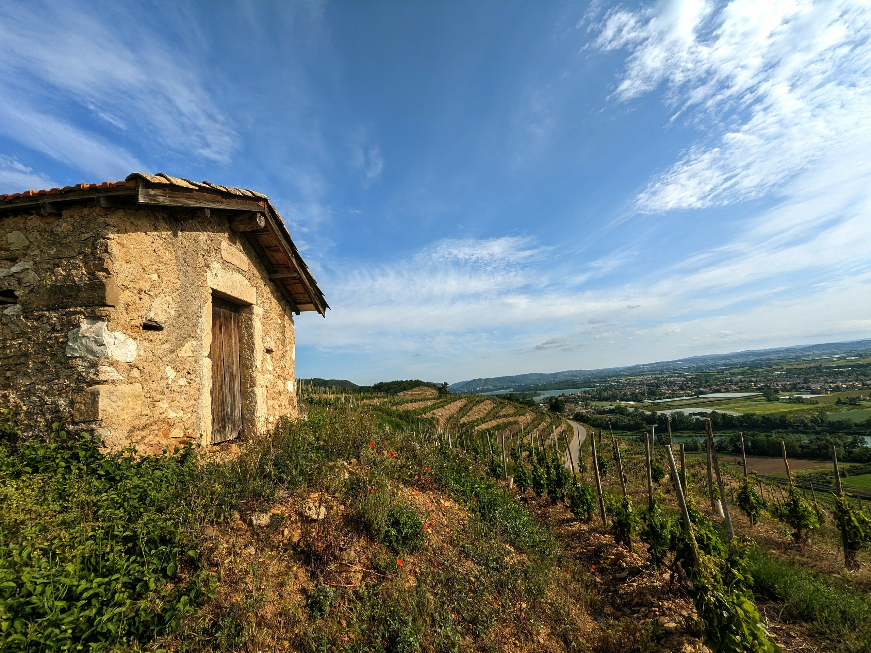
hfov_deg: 94.5
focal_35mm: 16
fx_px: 403
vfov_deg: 78.1
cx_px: 436
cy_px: 326
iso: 47
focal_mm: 2.35
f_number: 2.2
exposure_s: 1/1754
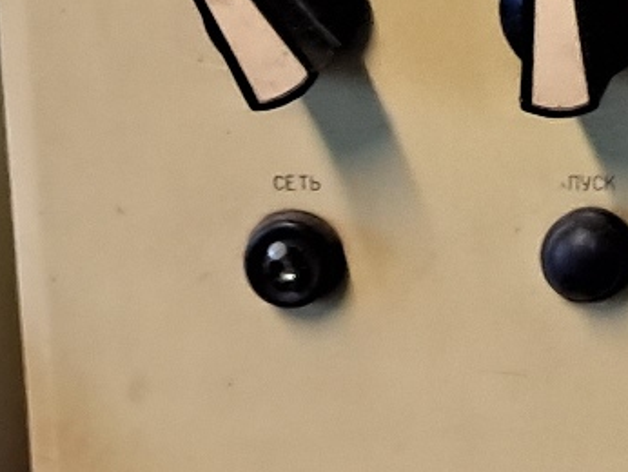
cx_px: 1047
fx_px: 2887
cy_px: -370
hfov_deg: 11.7
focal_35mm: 159
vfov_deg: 9.0
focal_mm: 4
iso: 500
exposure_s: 1/33
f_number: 1.8
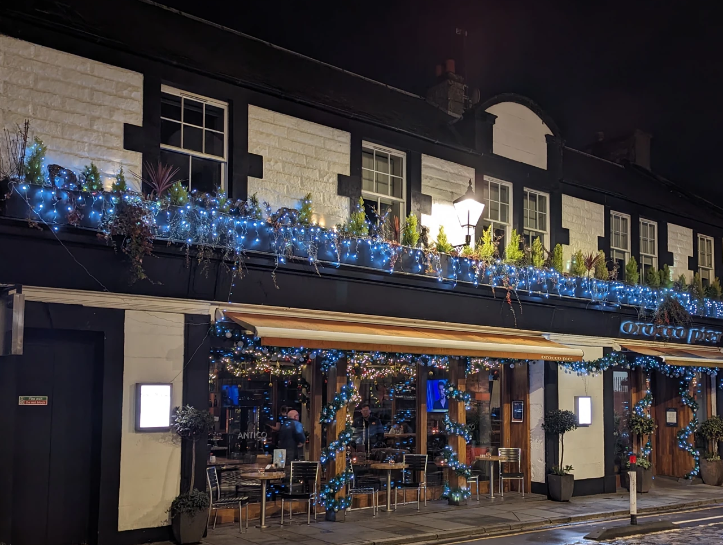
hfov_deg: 50.7
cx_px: 455
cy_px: 351
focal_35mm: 36
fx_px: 753
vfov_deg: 39.4
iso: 682
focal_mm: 6.81
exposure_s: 1/56.3
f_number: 1.85
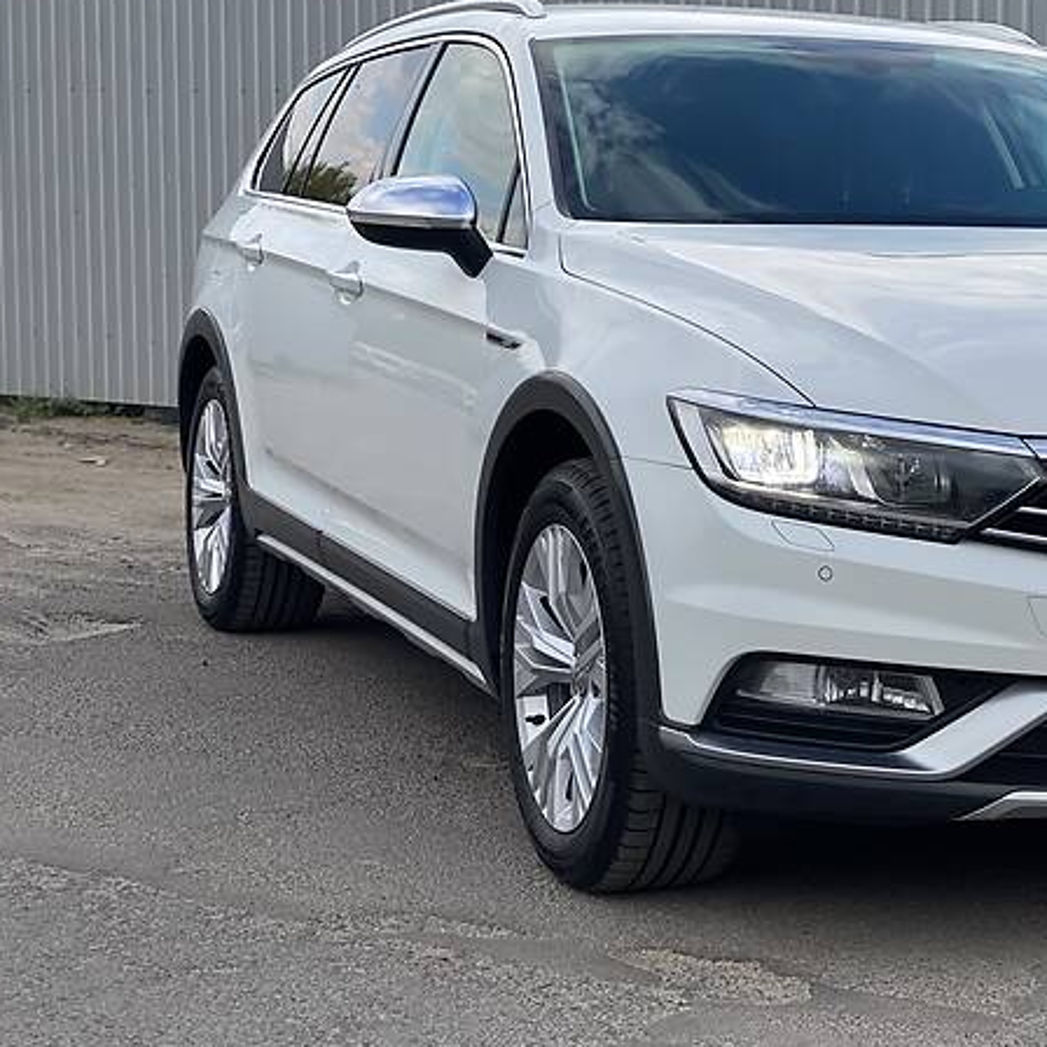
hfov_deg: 20.8
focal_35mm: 82
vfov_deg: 21.1
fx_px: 2806
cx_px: 909
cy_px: 519
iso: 20
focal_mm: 6
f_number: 2
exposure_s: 1/424
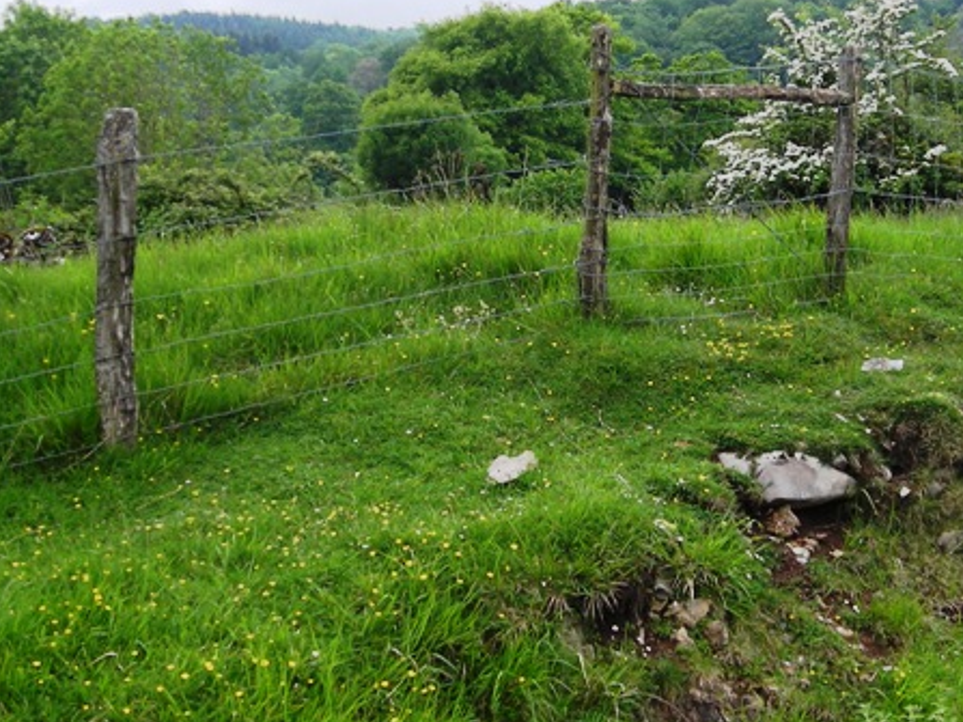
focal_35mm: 68
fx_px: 1891
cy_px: 373
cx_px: 599
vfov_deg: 21.6
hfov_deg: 28.5
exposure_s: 1/342
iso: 50
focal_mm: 6.3
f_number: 3.2
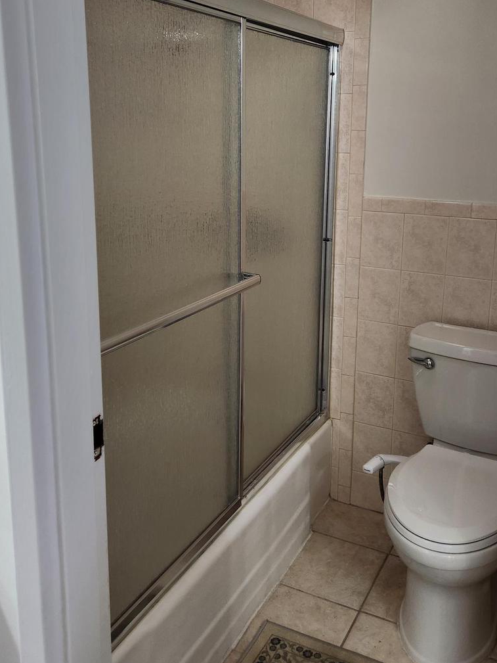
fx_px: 670
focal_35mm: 35
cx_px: 259
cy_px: 263
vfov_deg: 52.2
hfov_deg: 40.7
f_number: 1.8
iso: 160
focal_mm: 5.4
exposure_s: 1/120
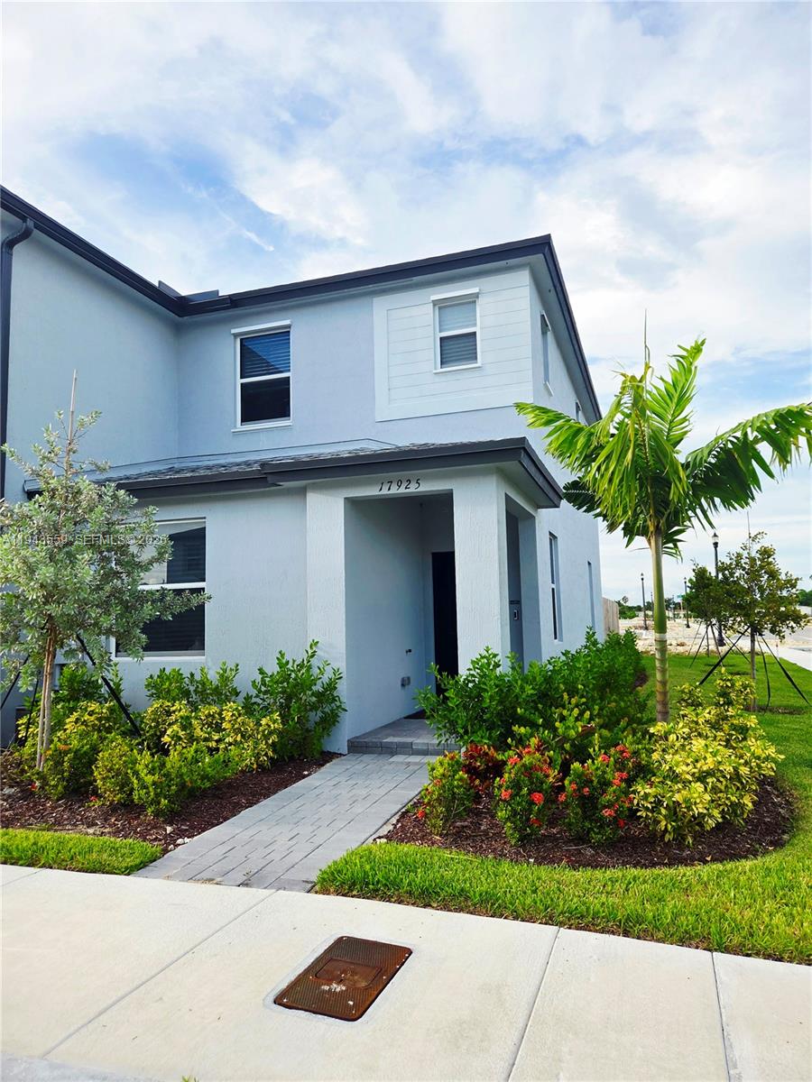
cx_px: 406
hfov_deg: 58.9
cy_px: 541
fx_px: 719
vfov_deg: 73.9
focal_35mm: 23
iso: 80
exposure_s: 1/2000
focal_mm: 5.4
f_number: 1.8
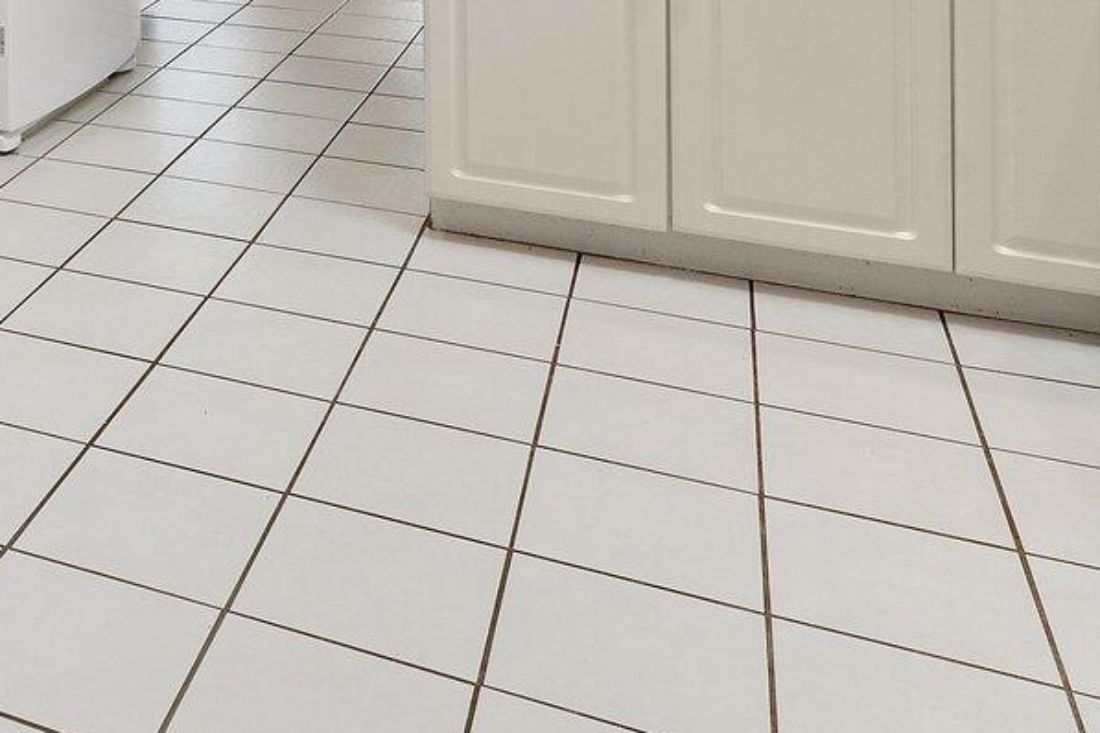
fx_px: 1467
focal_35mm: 48
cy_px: -332
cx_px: -68
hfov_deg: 35.9
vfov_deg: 23.2
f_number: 9
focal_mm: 14
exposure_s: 1/3
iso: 400
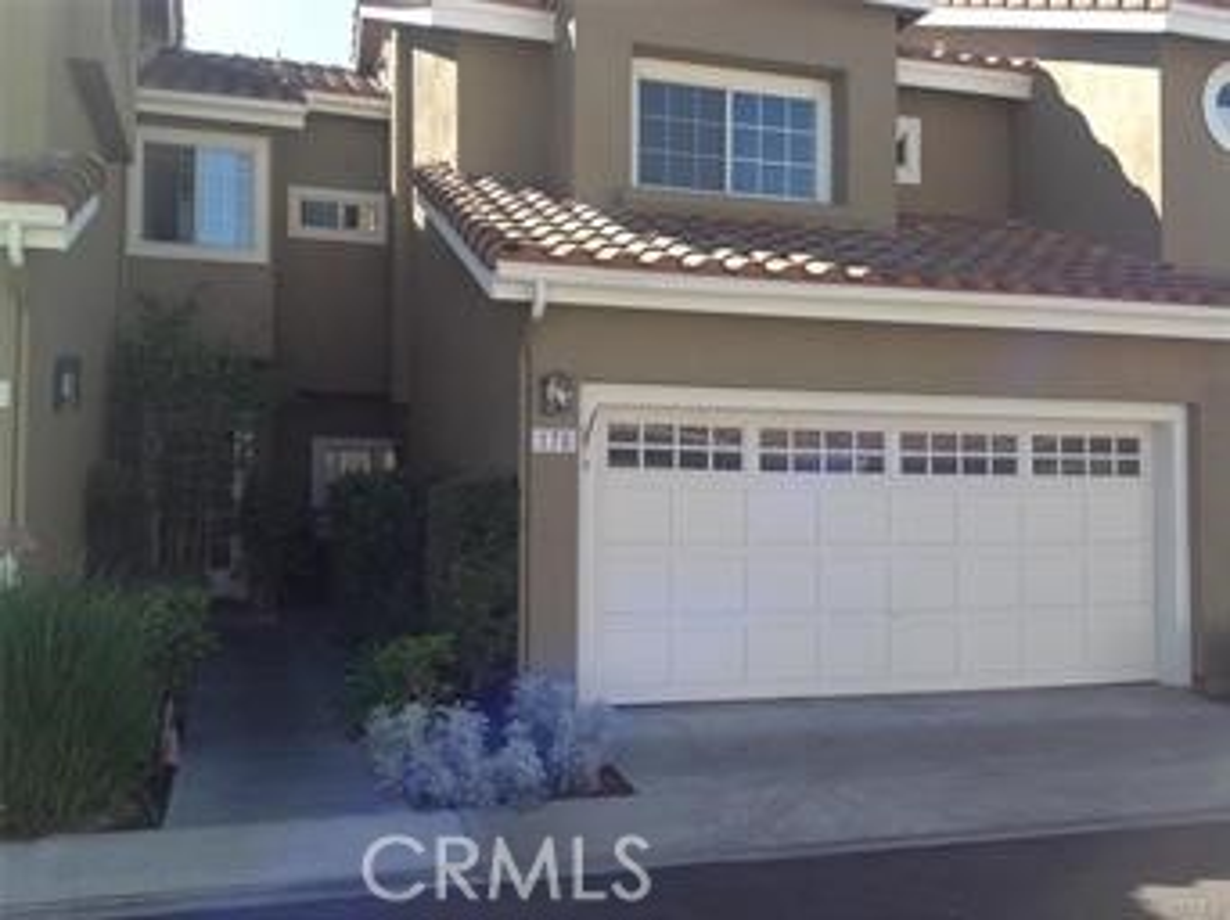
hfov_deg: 52.7
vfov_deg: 40.7
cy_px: 460
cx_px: 615
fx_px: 1243
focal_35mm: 35
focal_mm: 4.28
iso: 50
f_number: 2.4
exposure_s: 1/570
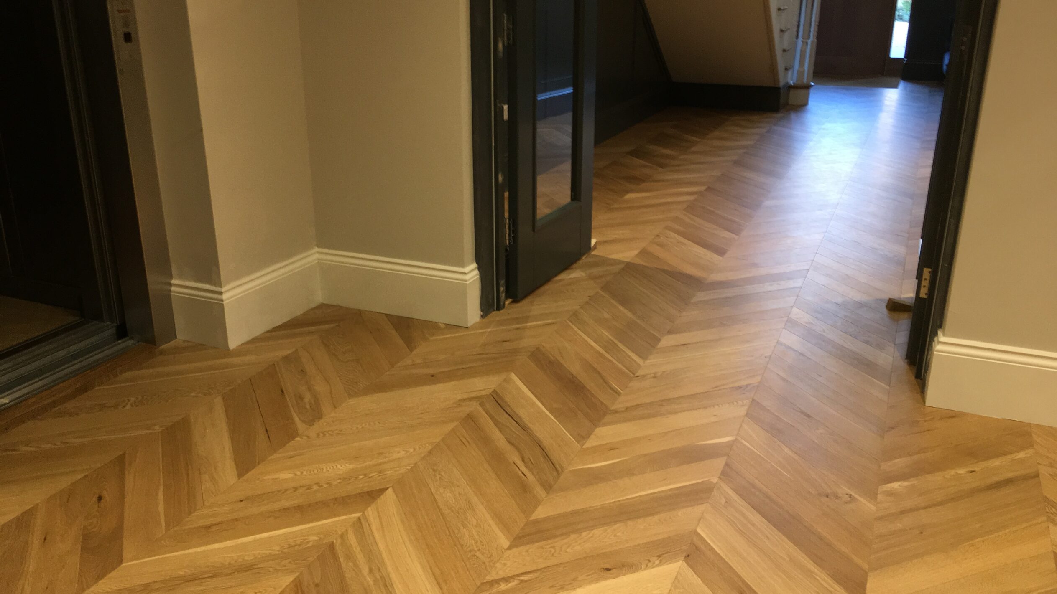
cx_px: 522
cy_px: 288
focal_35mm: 32
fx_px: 897
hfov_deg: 61.0
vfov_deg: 36.7
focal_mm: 4.15
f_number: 2.2
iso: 64
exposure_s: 1/33
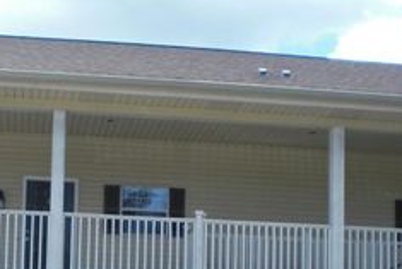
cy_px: 304
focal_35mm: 84
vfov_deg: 15.8
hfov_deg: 24.1
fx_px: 939
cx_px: 139
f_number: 3.1
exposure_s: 1/400
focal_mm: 6.3
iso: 64
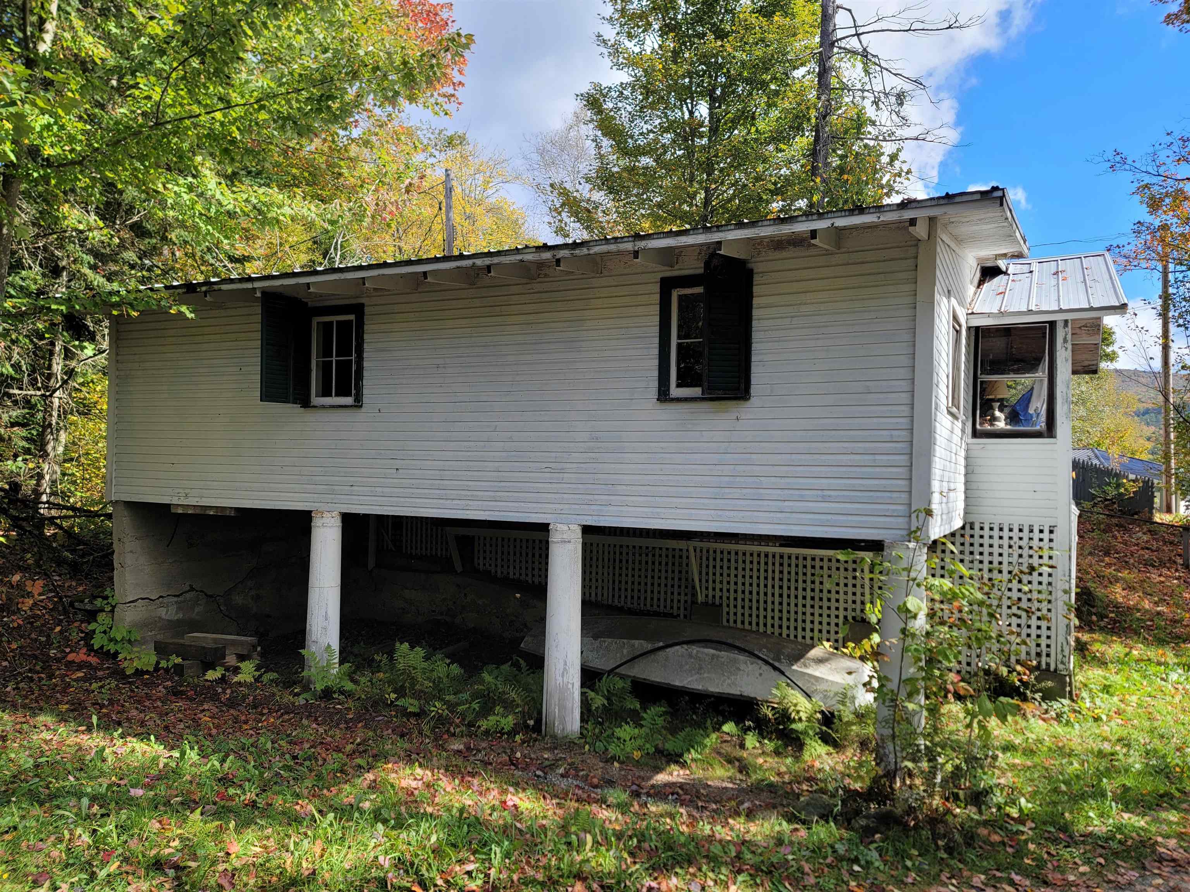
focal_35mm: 25
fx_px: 859
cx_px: 595
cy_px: 446
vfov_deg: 54.9
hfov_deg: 69.4
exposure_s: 1/378
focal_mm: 7
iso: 20
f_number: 1.8
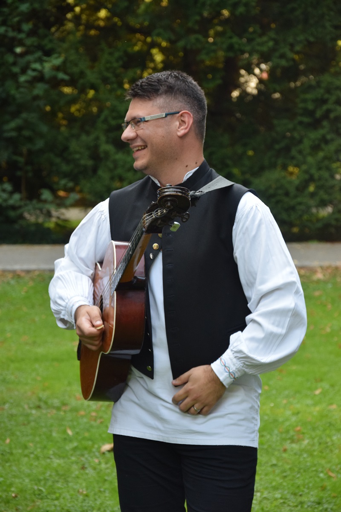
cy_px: 256
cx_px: 170
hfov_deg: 12.2
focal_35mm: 112
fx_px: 1598
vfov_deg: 18.2
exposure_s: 1/125
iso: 1100
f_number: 5.3
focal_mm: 75
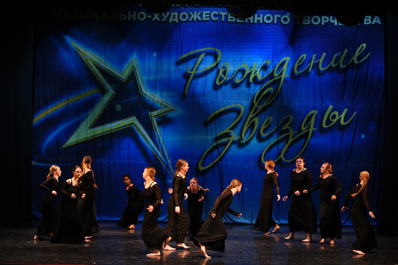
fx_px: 1050
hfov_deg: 21.5
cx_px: 199
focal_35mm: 95
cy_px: 132
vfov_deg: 14.4
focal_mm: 95
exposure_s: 1/400
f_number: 2.8
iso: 1000
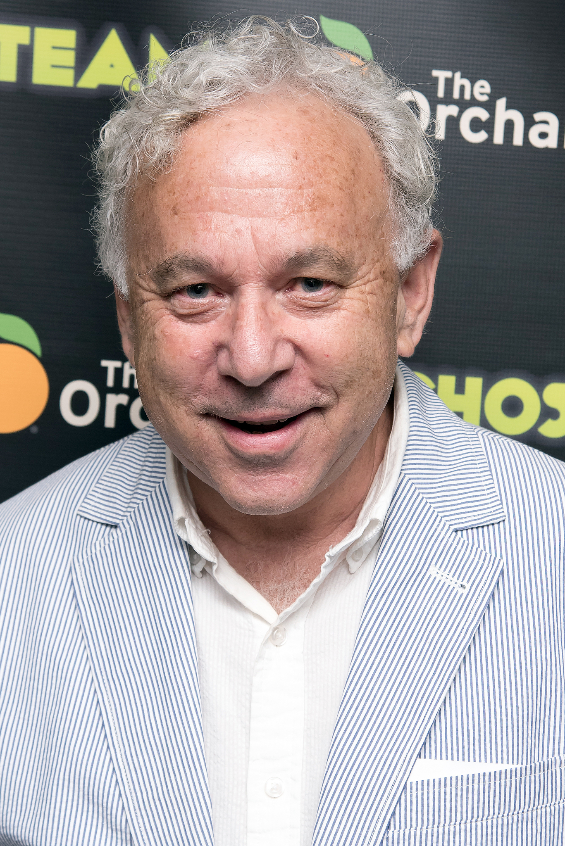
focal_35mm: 70
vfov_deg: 28.8
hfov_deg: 19.5
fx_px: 1646
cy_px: 423
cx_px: 282
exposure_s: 1/160
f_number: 6.3
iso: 1000
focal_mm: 70
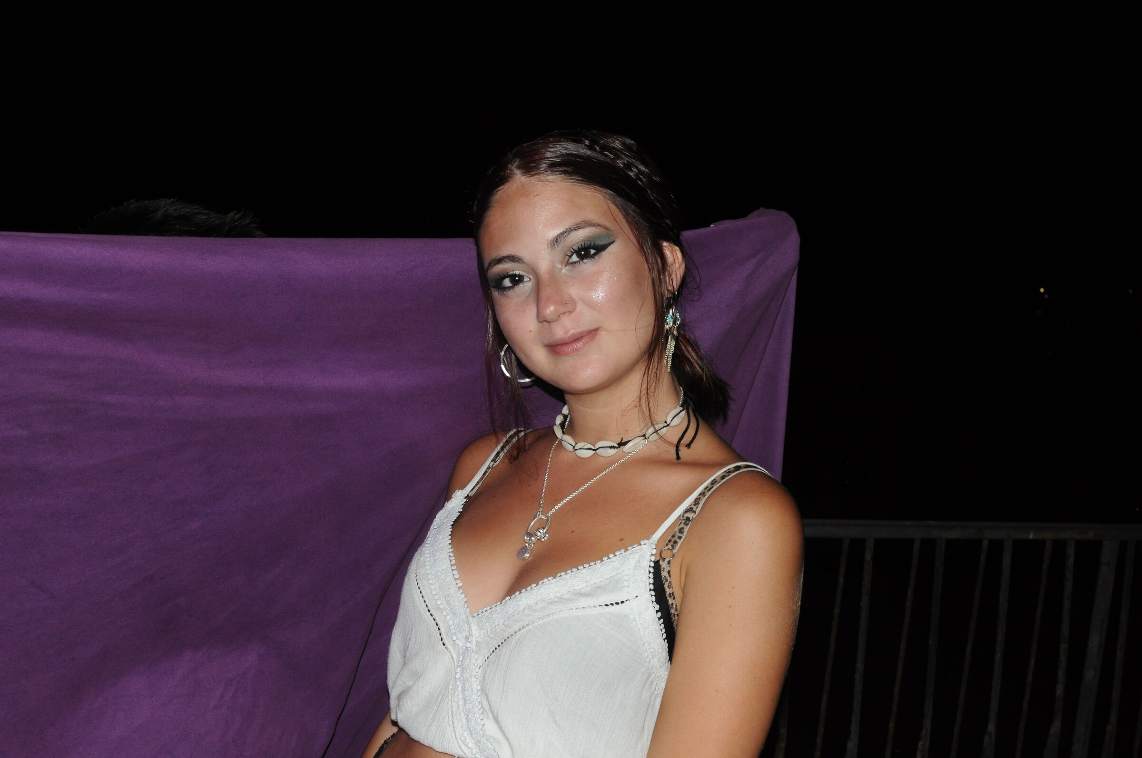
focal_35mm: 52
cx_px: 571
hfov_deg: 37.9
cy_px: 379
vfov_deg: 25.7
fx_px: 1663
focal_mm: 35
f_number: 9
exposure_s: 1/200
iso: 800
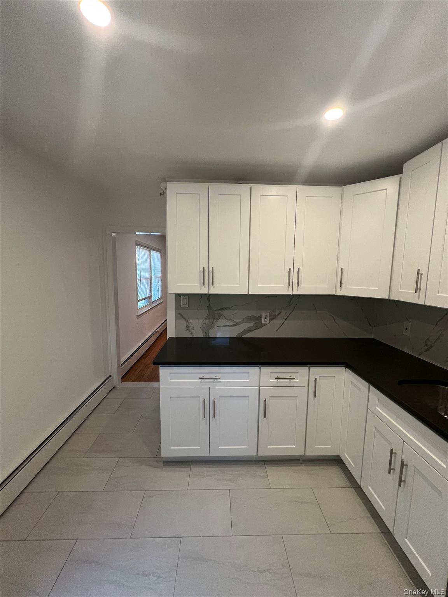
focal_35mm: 13
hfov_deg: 89.9
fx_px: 224
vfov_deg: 106.2
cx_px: 224
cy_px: 298
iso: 160
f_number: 1.8
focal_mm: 1.57
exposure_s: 1/120
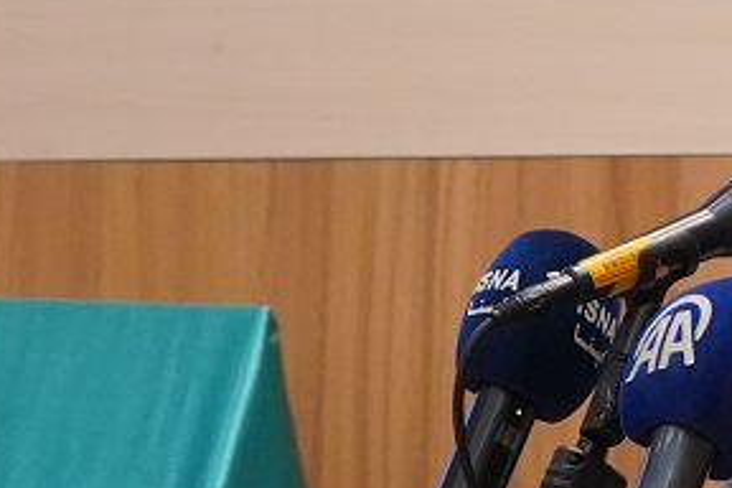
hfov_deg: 5.6
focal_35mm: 365
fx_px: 7421
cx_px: 895
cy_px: 567
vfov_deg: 3.8
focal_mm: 70
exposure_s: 1/160
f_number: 5.6
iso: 5000
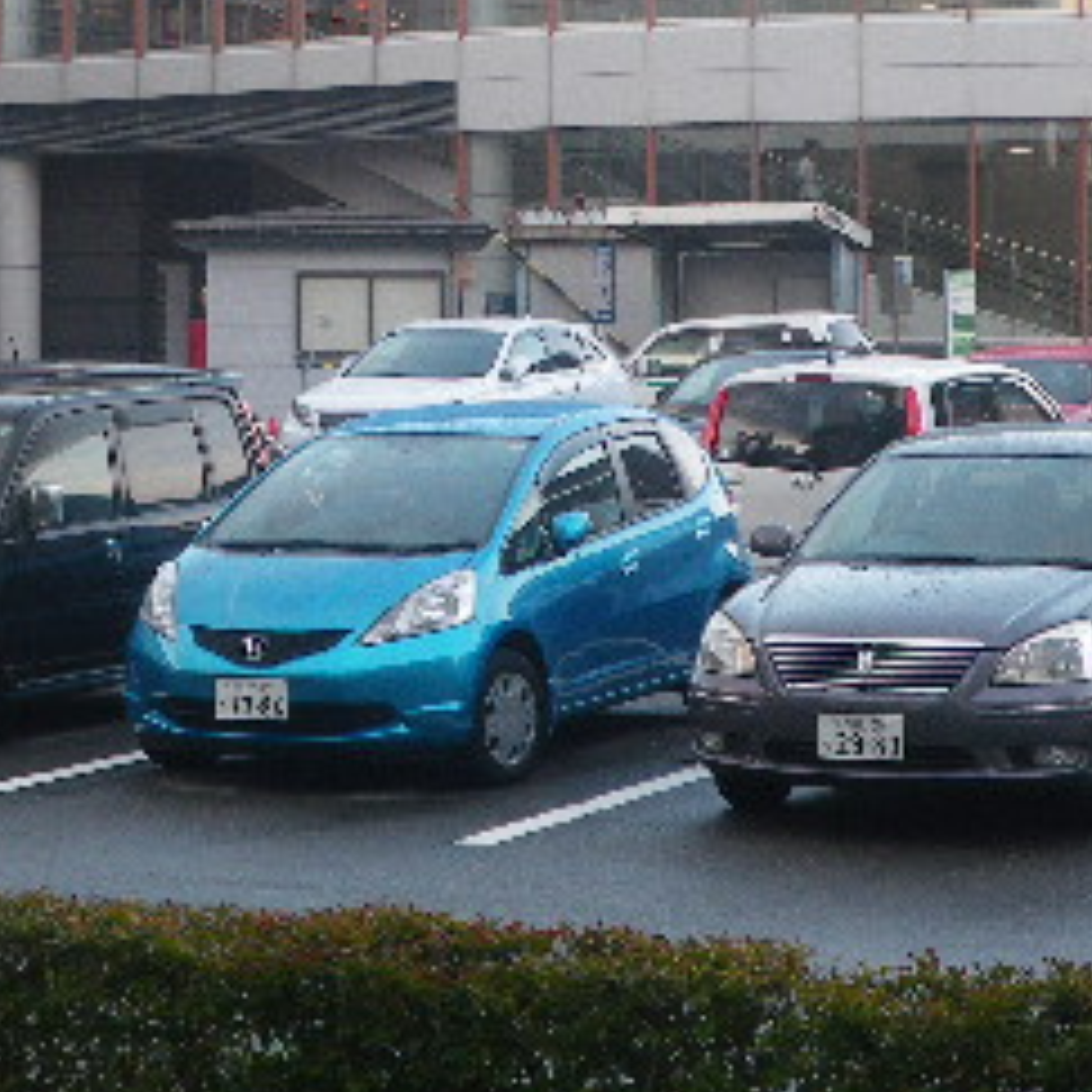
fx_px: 3819
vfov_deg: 16.1
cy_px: 117
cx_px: 252
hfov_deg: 16.2
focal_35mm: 107
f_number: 3.3
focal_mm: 8.2
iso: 100
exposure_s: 1/80
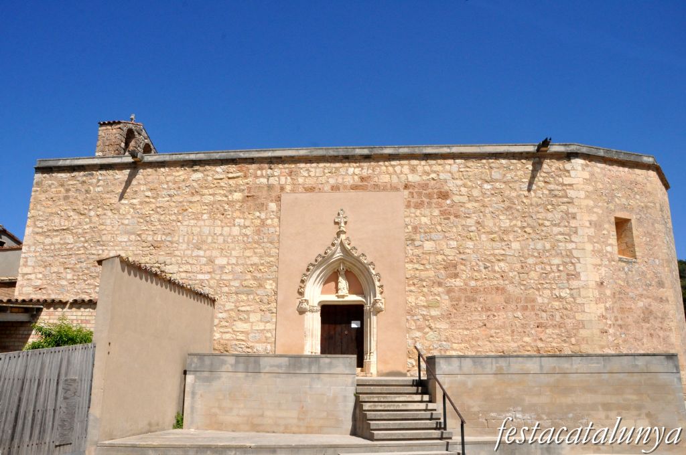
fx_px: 514
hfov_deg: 67.4
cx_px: 343
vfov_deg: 47.8
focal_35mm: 27
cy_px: 228
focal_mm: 18
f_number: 14
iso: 1000
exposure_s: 1/800
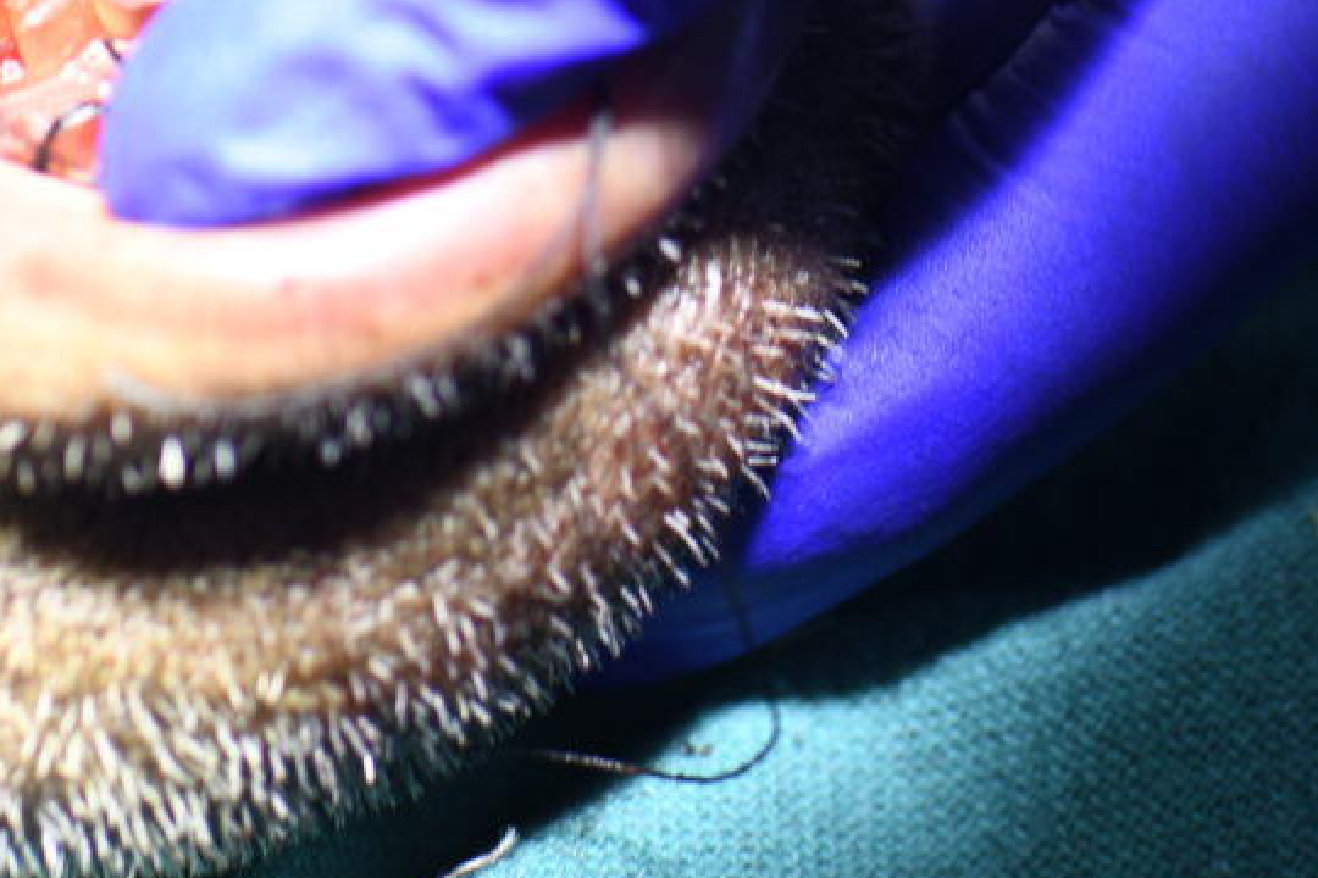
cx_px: 488
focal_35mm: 166
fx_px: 6077
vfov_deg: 8.1
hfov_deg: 12.4
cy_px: -516
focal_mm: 35
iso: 64
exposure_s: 1/80
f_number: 2.8
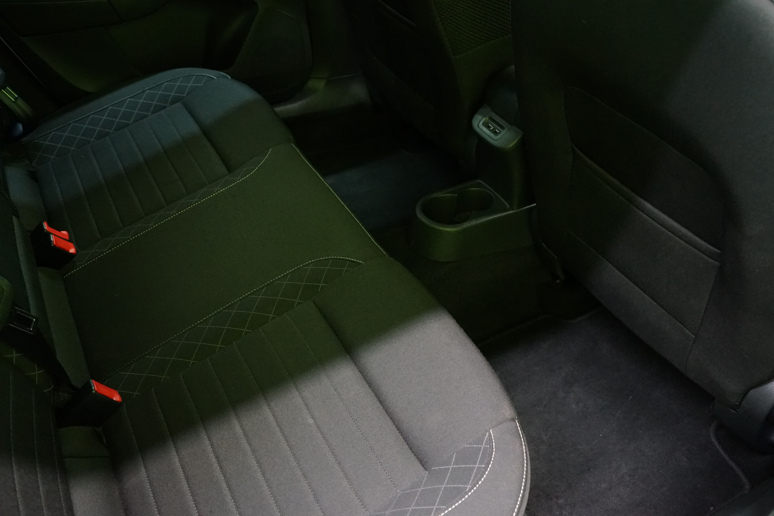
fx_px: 645
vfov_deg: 43.6
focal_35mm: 30
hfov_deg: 61.9
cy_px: 258
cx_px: 387
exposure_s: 1/20
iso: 5000
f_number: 5.6
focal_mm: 30
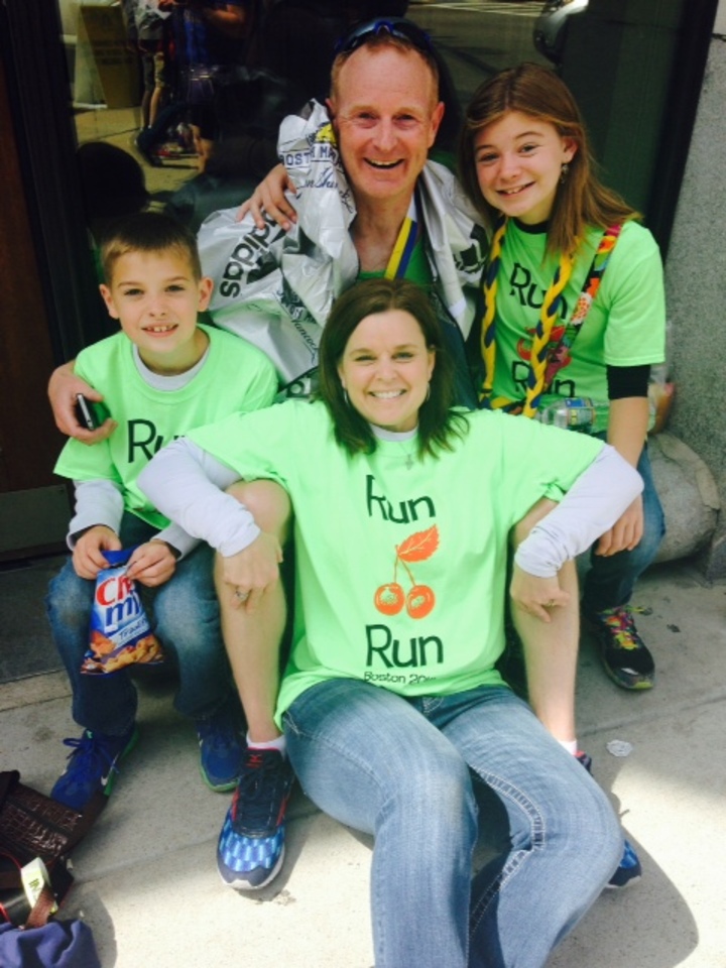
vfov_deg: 55.4
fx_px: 923
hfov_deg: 42.9
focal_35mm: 33
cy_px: 484
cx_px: 363
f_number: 2.4
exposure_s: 1/713
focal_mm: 4.12
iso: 50
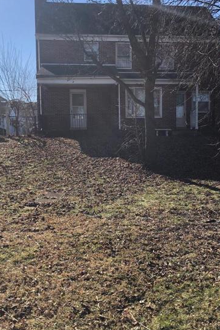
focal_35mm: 41
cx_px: 131
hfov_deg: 32.5
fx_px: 376
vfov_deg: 47.4
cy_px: 165
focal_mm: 3.99
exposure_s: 1/1245
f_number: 1.8
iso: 20
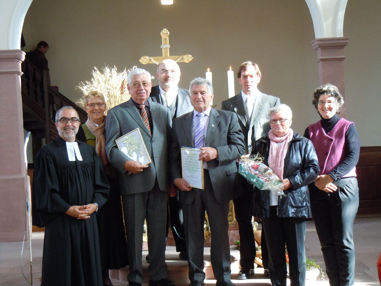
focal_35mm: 77
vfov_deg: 19.1
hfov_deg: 25.3
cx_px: 190
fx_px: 847
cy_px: 143
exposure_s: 1/40
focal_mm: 13.9
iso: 400
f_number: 4.3
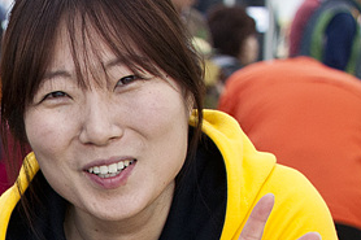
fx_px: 2816
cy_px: 436
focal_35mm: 281
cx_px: -122
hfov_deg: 7.3
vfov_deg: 4.8
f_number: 5
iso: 400
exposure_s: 1/400
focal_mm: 65
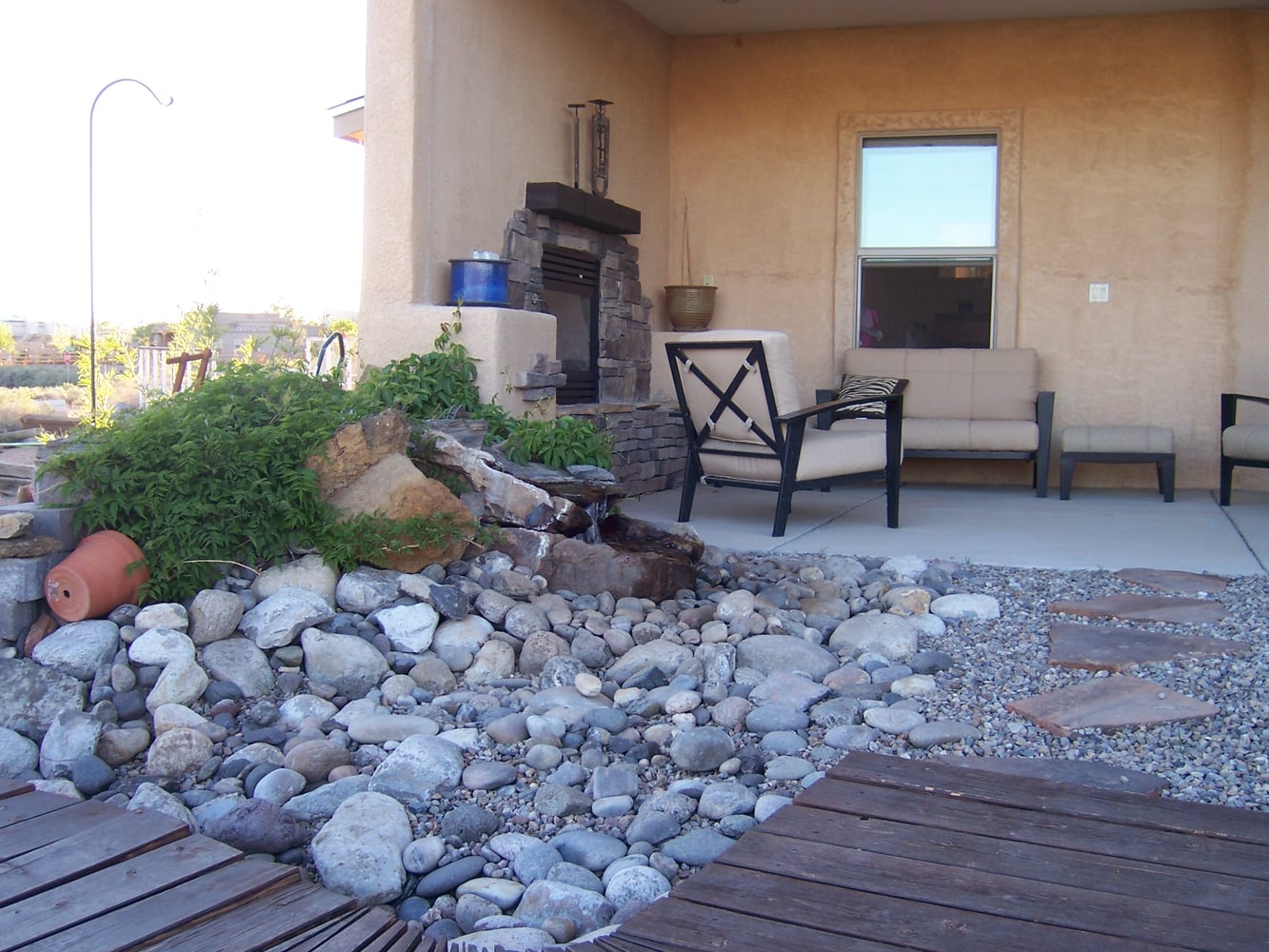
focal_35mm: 36
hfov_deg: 51.4
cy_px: 476
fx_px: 1320
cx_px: 634
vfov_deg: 39.7
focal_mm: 6.2
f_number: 2.8
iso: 80
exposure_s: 1/80
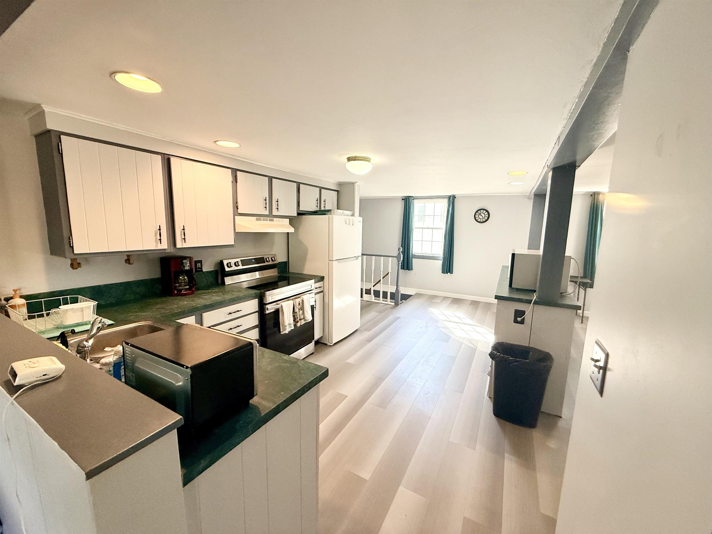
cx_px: 356
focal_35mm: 14
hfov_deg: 102.1
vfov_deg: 85.7
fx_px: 288
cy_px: 267
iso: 160
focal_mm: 2.22
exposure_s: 1/120
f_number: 2.2
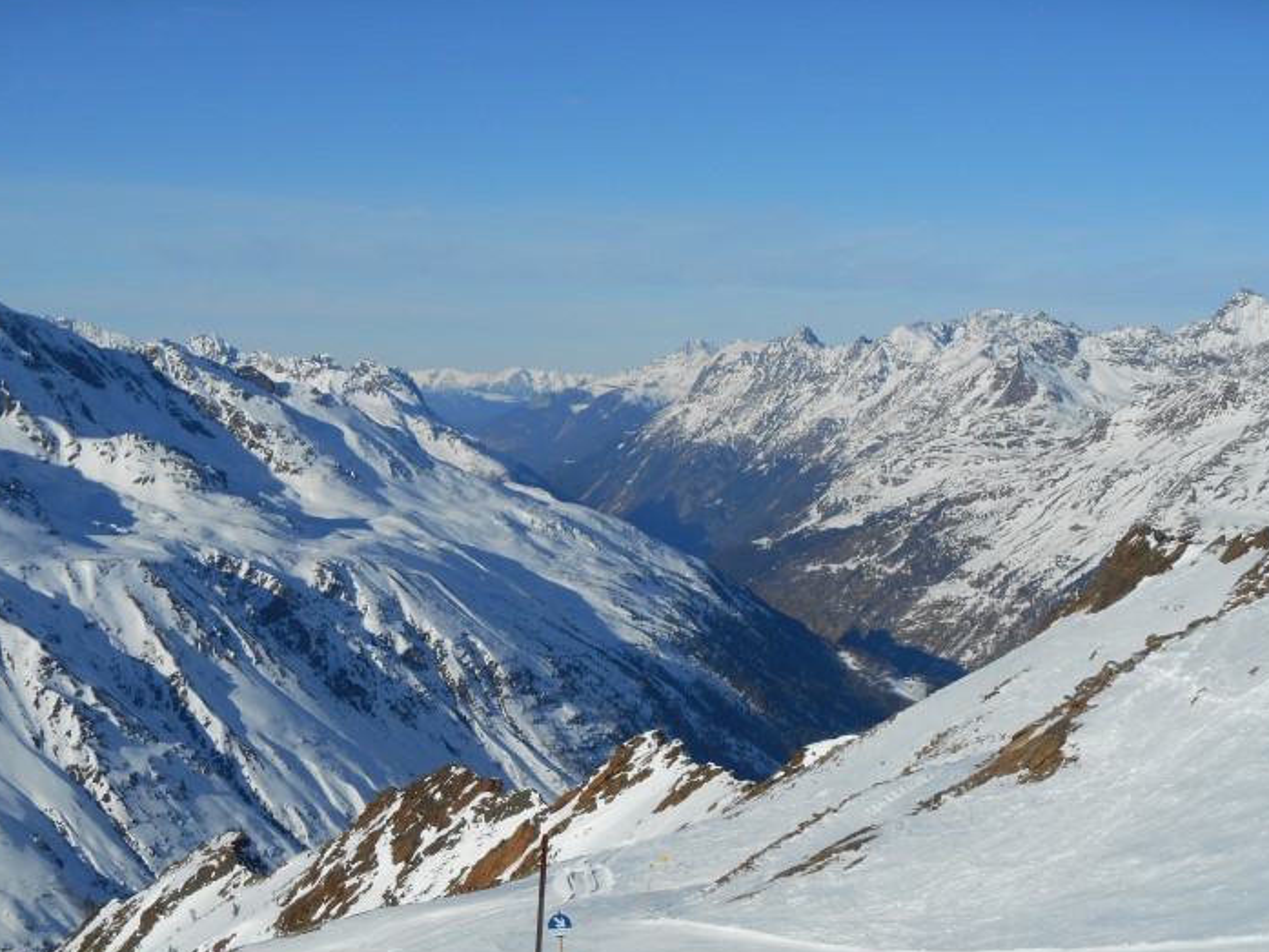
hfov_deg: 27.8
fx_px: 2567
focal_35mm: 70
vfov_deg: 21.0
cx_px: 621
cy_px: 533
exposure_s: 1/1600
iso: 80
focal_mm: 10.9
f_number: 4.4
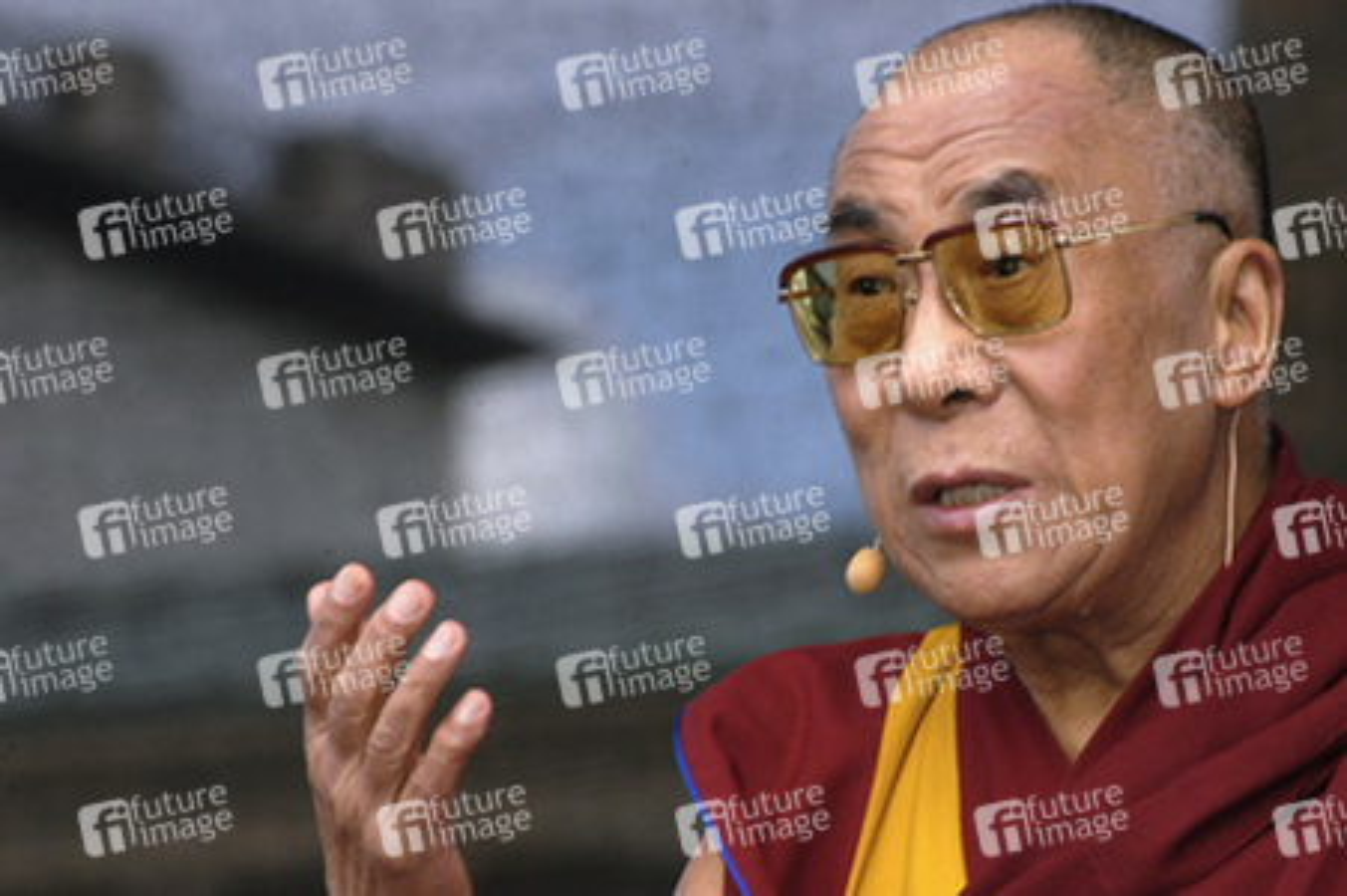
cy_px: 448
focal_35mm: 330
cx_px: 674
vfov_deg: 4.2
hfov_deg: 6.2
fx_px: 12338
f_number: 10
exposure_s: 1/160
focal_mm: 220
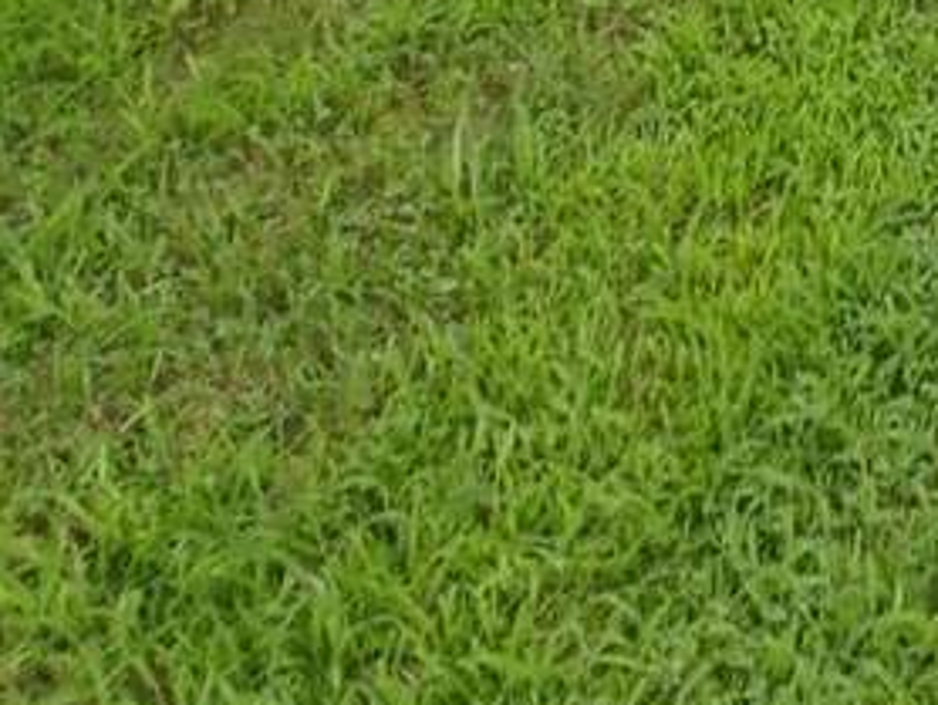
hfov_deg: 23.0
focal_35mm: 69
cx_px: 1397
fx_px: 1871
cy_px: -864
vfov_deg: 15.2
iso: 50
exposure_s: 1/161
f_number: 1.9
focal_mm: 1.78
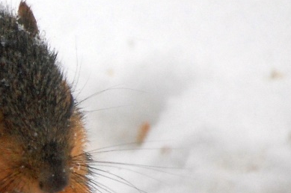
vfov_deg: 1.1
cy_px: 175
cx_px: -91
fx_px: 9958
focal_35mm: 1234
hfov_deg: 1.7
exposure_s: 1/500
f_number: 5.6
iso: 800
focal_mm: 200
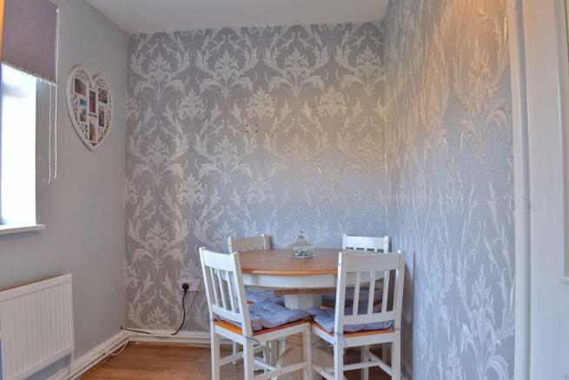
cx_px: 284
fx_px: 427
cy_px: 190
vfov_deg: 48.0
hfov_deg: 67.4
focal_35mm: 27
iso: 250
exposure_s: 1/5
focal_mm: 18
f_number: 13
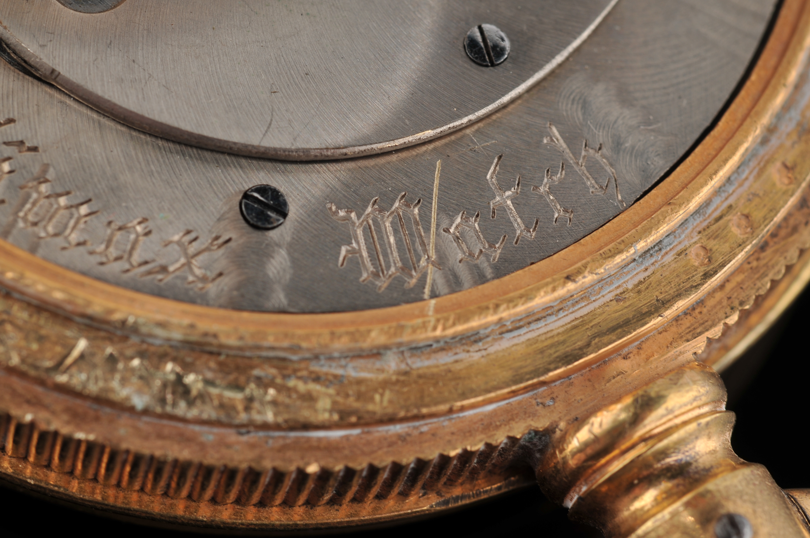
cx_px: 405
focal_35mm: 90
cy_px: 269
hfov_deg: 22.6
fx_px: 2023
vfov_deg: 15.2
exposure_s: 1/200
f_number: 14
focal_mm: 60
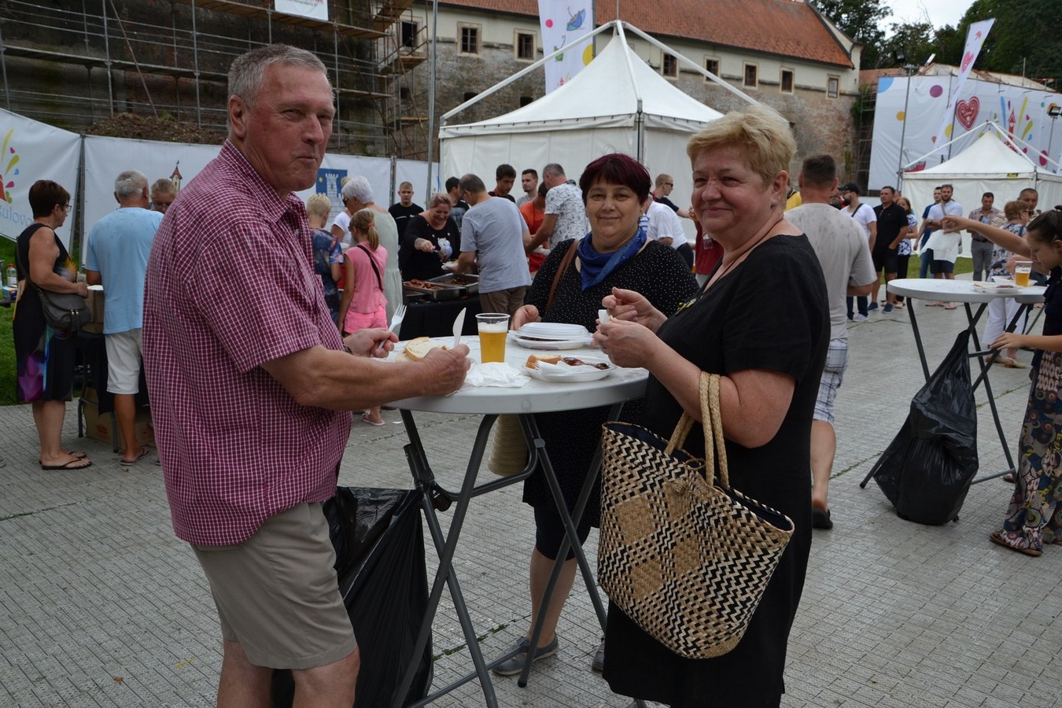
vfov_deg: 41.7
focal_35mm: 32
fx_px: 929
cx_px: 531
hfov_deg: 59.5
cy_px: 354
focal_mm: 21
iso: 100
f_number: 5.6
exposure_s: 1/125
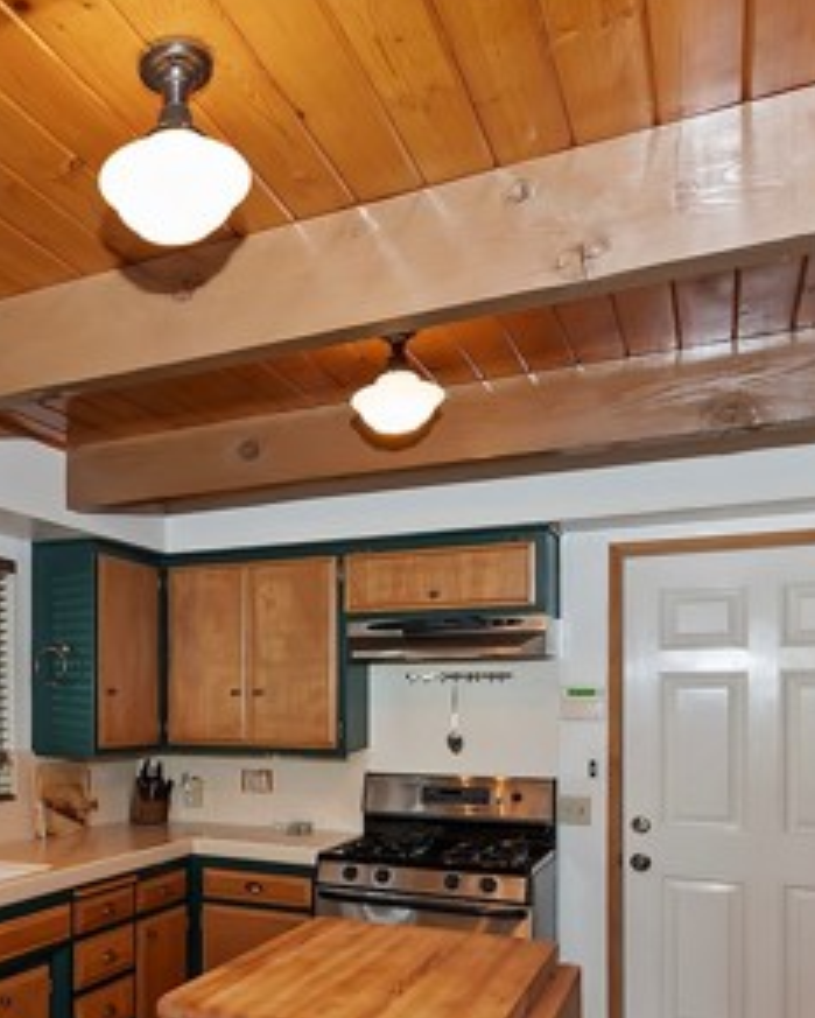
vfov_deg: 55.6
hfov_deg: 44.3
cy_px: 705
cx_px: 136
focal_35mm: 31
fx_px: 934
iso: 400
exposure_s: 1/30
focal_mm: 10
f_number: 8
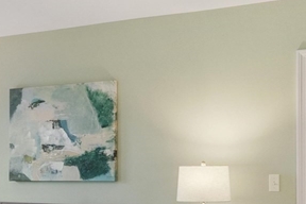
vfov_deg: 21.0
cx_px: 171
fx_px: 544
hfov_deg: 31.4
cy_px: 167
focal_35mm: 64
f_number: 8
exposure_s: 1/2.5
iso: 400
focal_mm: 12
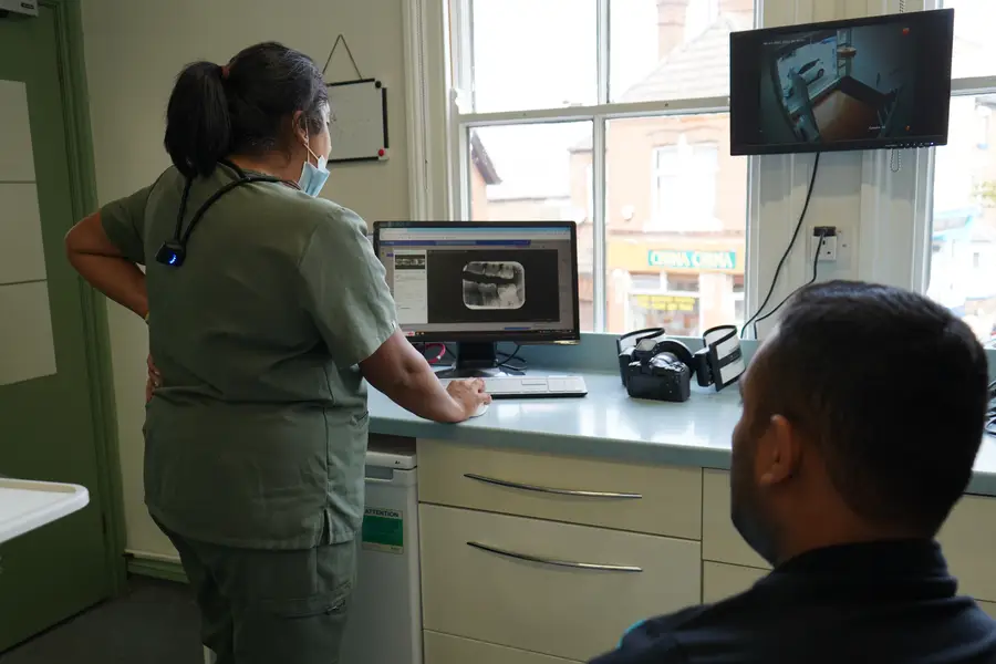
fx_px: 830
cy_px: 332
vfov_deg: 43.6
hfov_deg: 61.9
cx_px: 498
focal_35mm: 30
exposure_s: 1/60
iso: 100
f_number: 4
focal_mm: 30
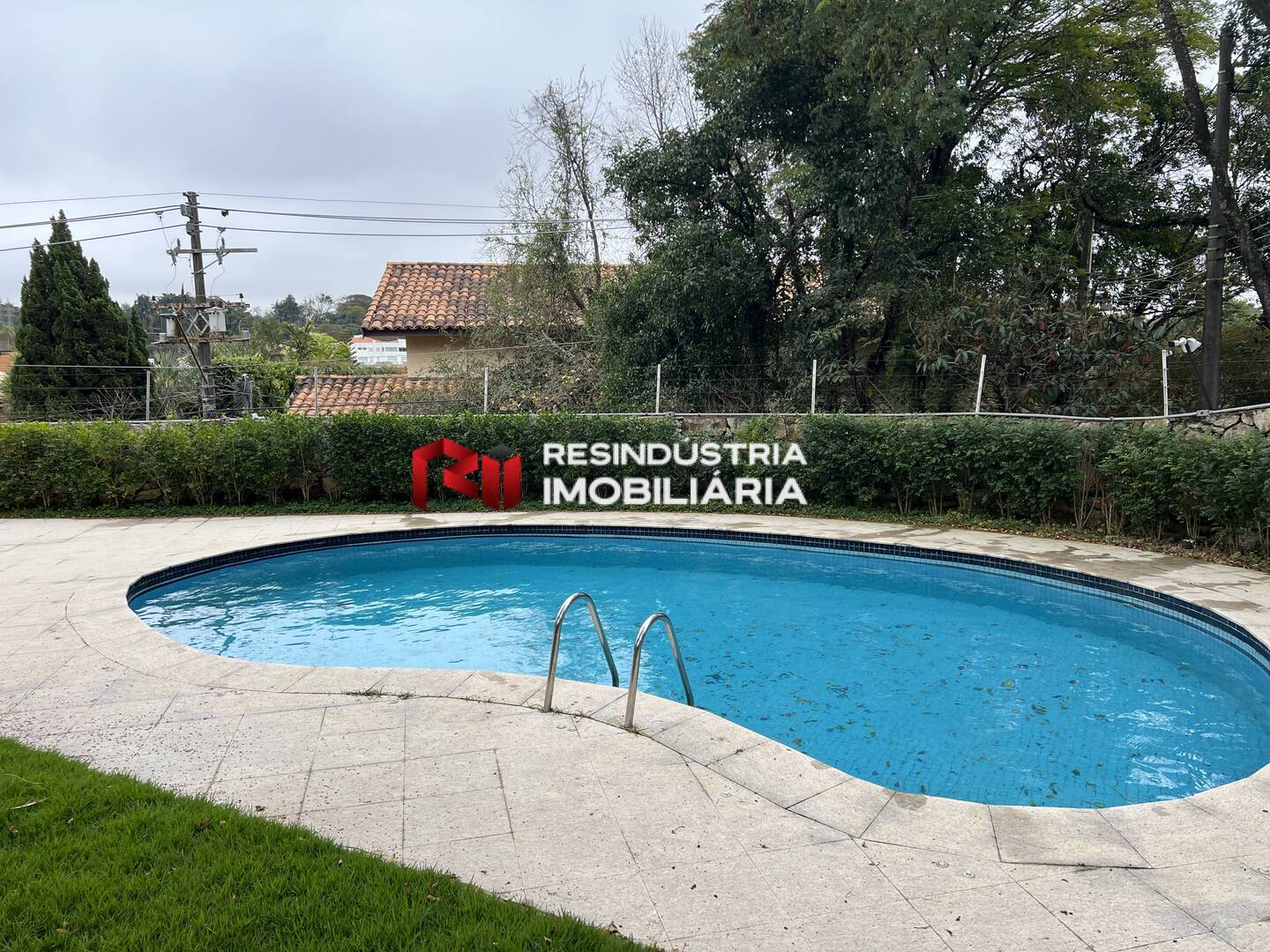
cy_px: 476
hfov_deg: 67.3
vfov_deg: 53.1
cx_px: 635
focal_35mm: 26
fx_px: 954
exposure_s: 1/170
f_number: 1.5
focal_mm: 5.7
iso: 40
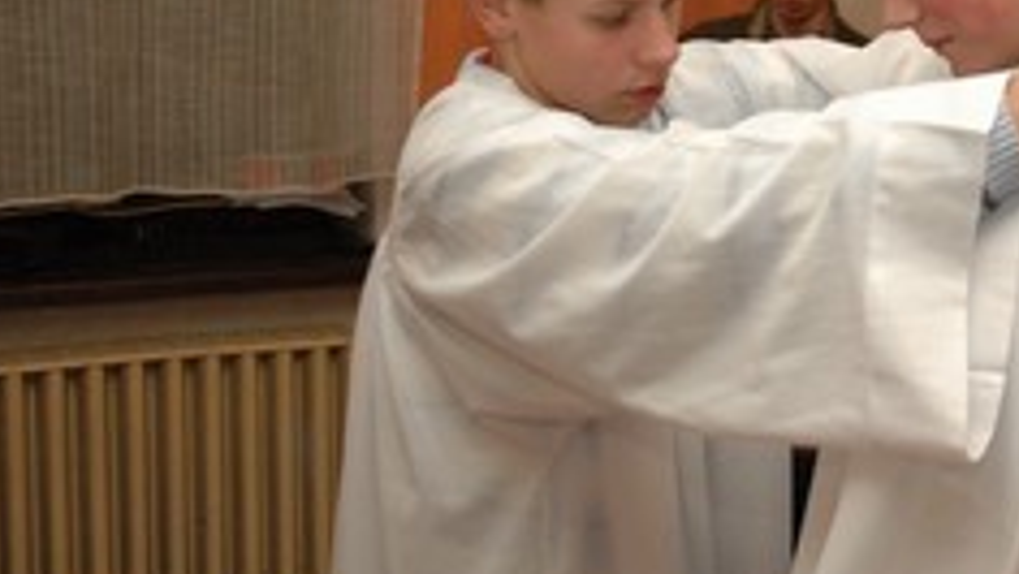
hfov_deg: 28.8
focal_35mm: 72
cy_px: 177
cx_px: 794
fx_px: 1943
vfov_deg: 16.8
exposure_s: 1/60
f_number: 3.8
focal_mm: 27
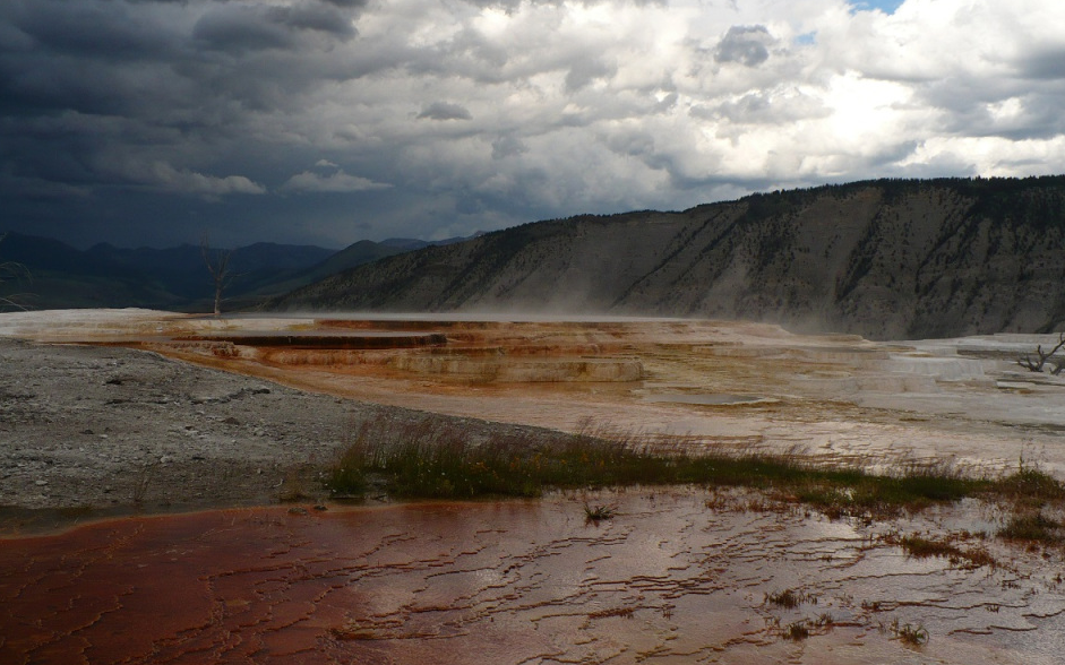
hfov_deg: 49.3
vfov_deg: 32.0
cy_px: 340
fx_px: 1161
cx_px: 532
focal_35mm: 40
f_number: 8
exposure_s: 1/200
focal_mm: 6.1
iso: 100
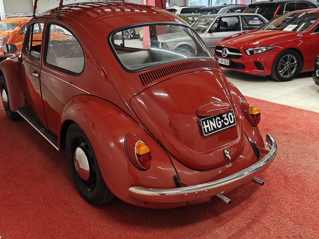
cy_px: 106
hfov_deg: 56.7
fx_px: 295
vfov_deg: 44.1
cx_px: 143
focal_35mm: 32
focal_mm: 5.59
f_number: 1.8
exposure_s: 1/79
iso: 50
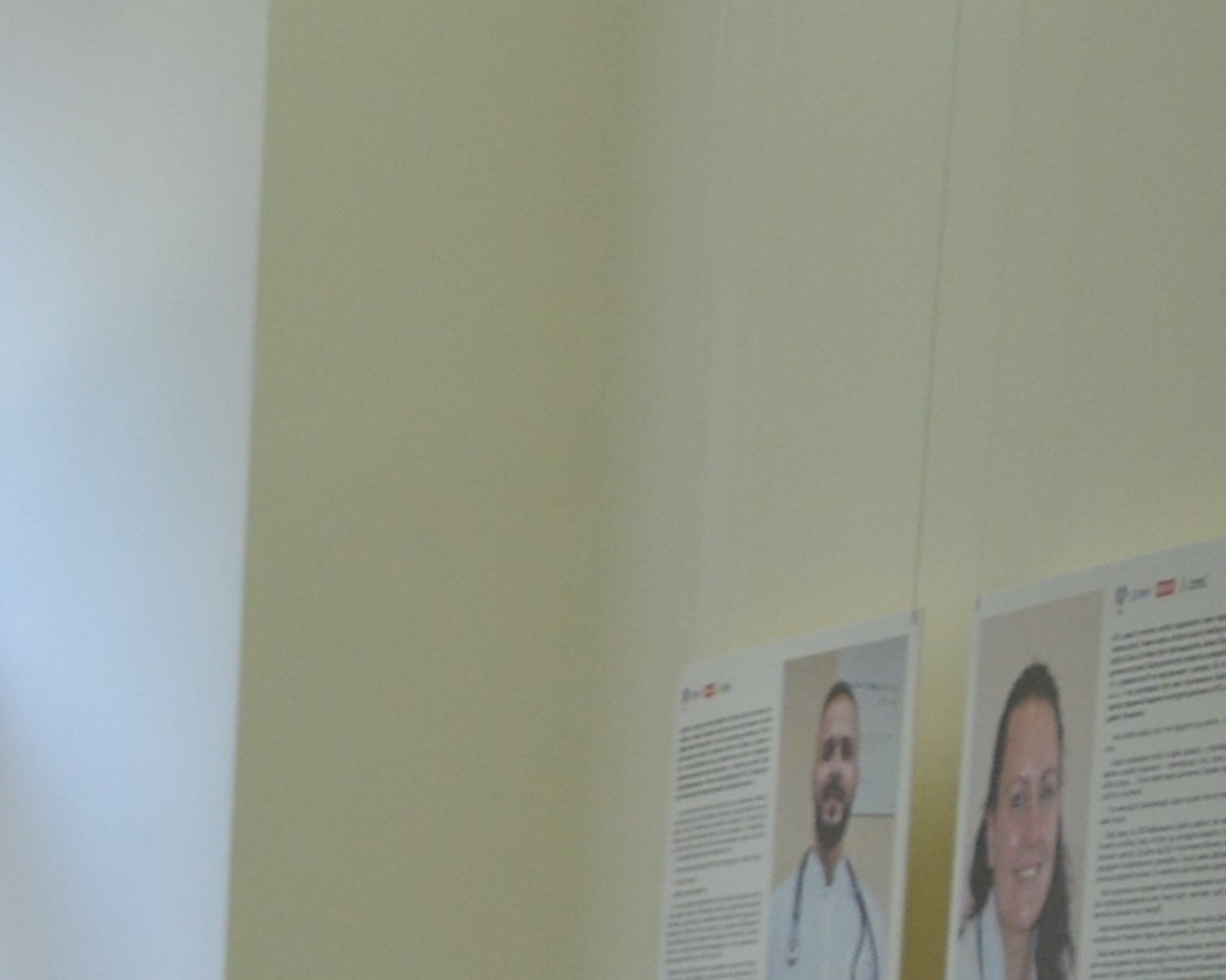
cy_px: 2080
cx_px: -1735
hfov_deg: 10.0
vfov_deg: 8.6
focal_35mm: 168
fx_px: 6095
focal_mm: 22
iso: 400
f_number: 4
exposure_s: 1/60
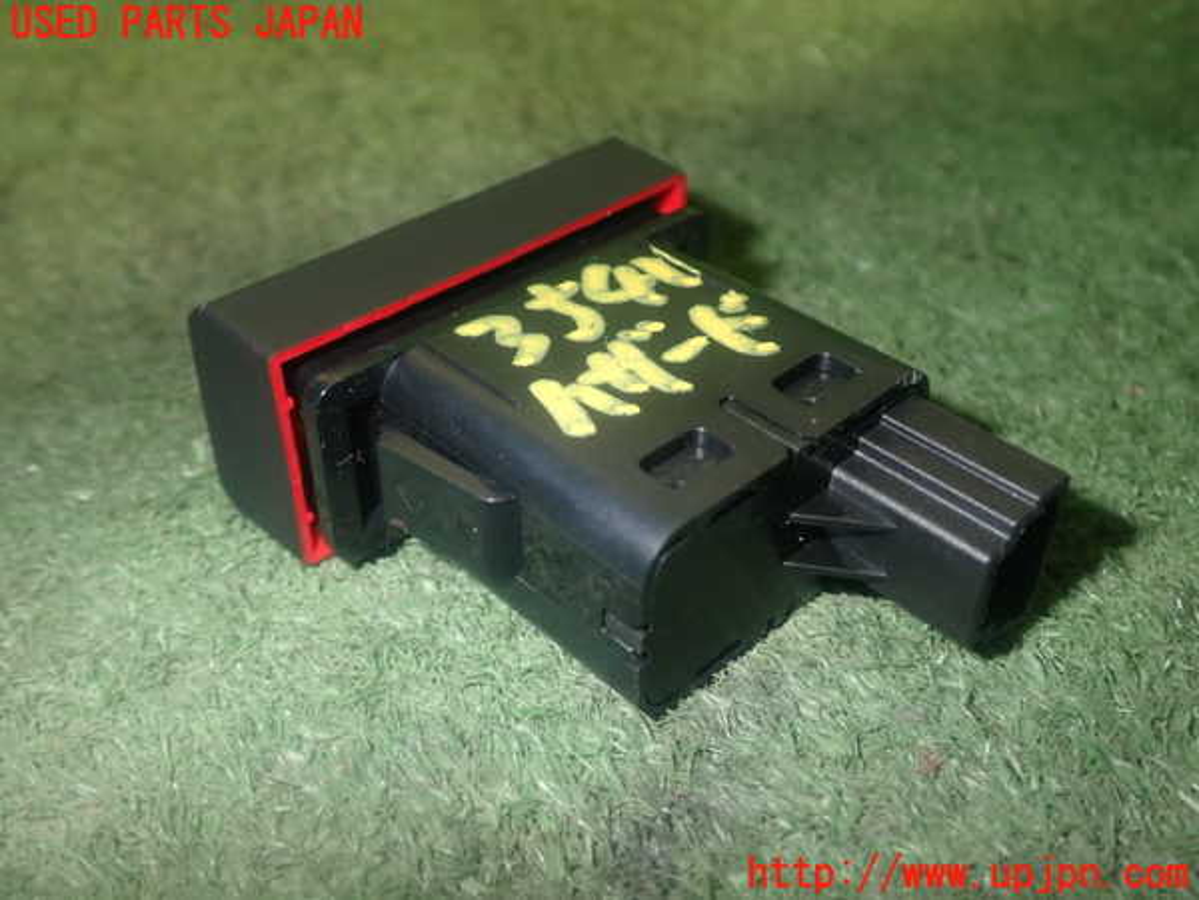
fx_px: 1316
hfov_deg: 49.0
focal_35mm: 38
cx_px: 600
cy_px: 450
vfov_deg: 37.7
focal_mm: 6.83
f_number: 8
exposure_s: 1/40
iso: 200
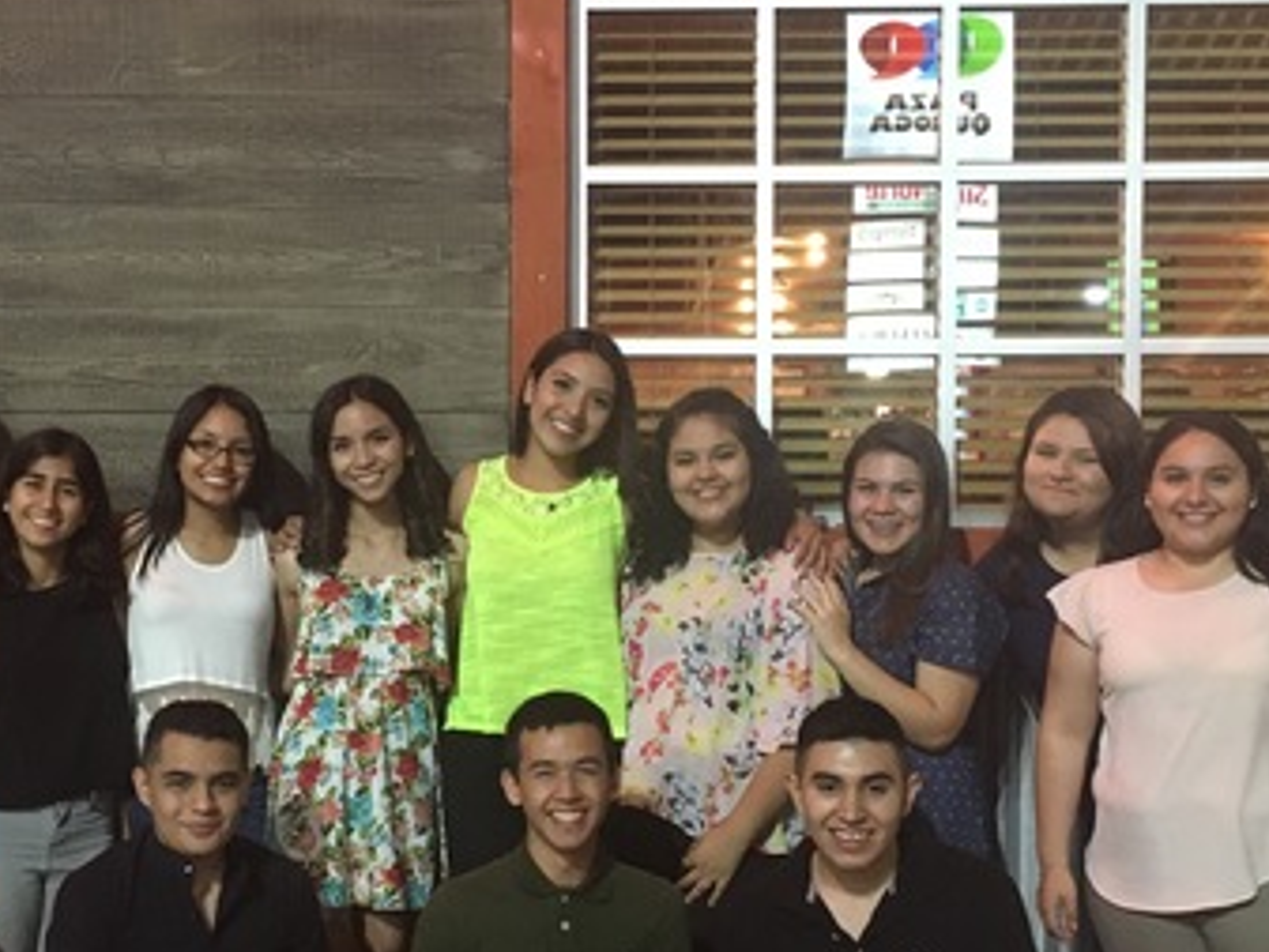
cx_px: 554
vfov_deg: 26.5
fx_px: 2017
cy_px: 606
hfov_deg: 34.9
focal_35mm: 55
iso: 400
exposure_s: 1/15
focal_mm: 4.15
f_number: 2.2
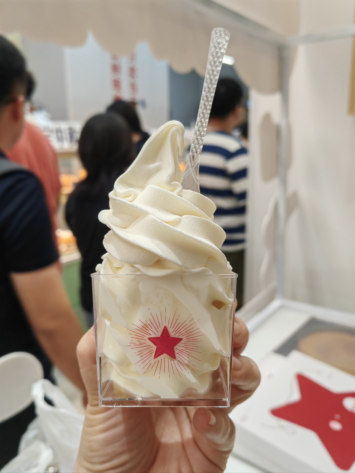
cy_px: 236
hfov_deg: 51.4
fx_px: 369
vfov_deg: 65.3
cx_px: 178
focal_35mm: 27
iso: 80
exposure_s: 1/100
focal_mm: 5.54
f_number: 1.8
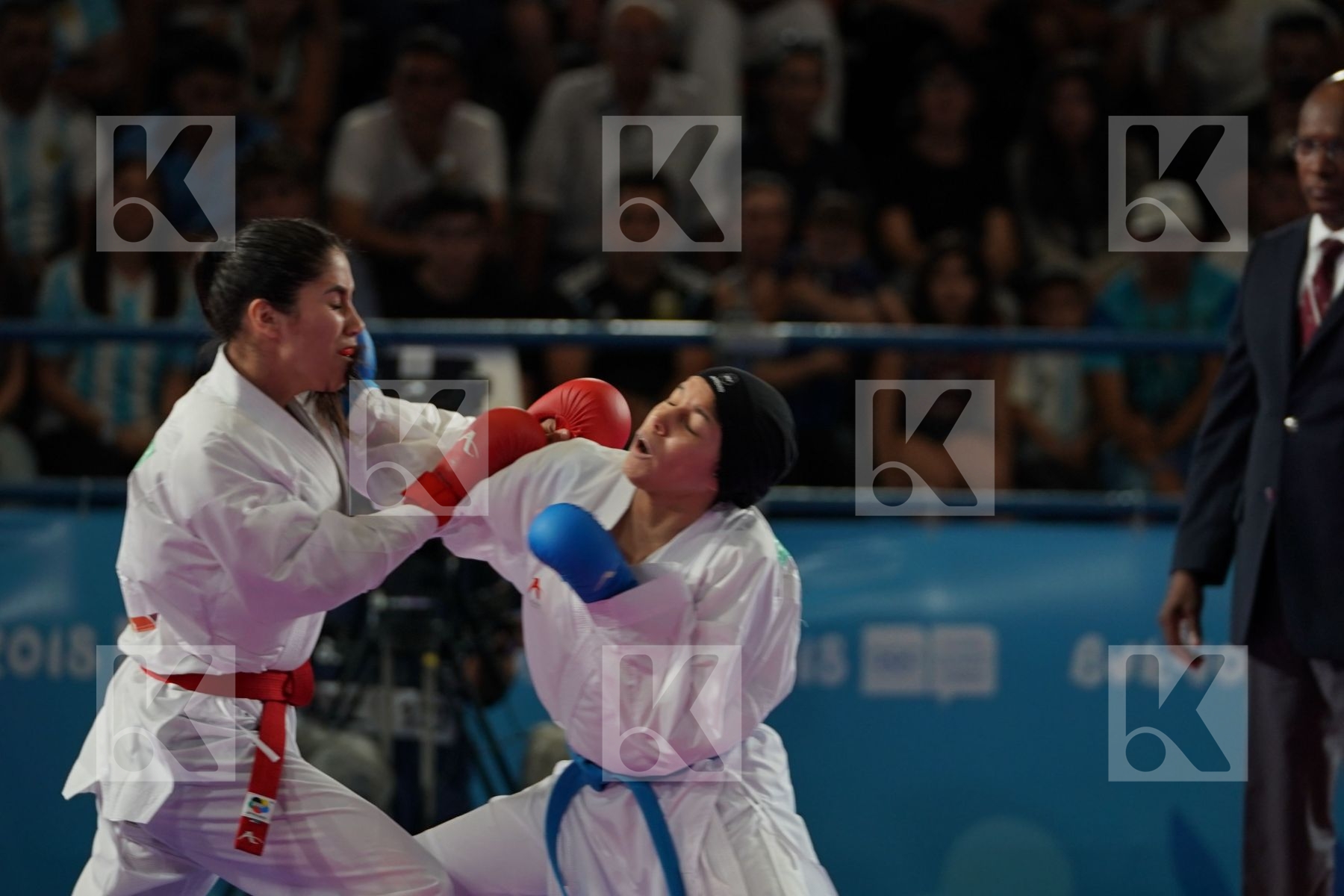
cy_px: 448
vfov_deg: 5.8
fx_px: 8885
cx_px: 672
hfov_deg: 8.7
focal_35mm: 238
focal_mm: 159
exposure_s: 1/1000
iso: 800
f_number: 2.8
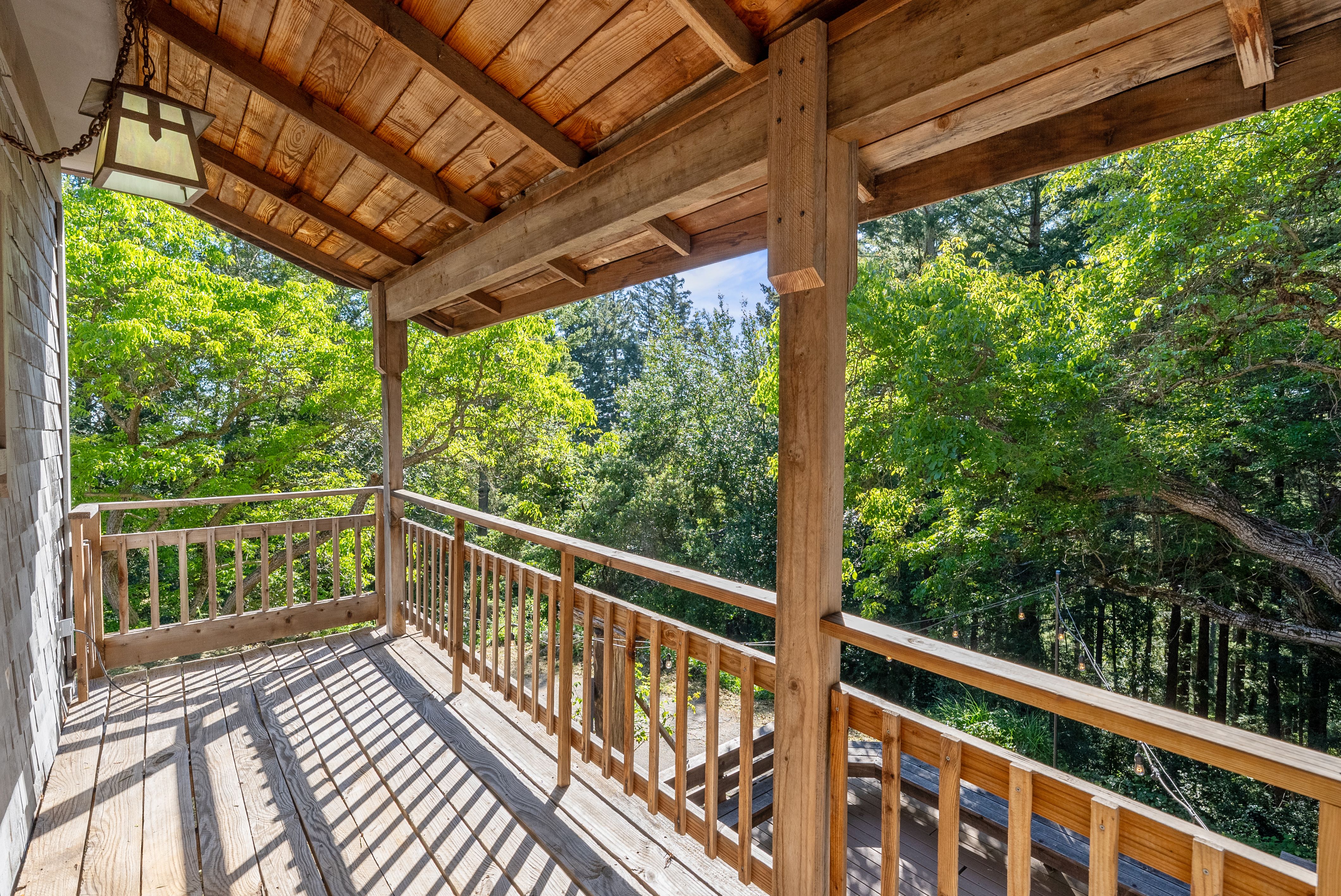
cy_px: 448
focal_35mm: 17
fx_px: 634
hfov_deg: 93.2
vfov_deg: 70.5
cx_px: 670
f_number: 8
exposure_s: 1/250
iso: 640
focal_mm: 17
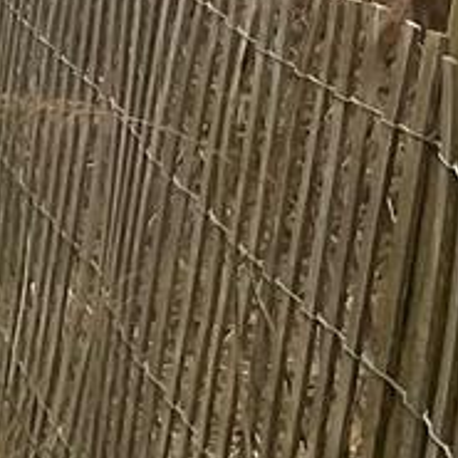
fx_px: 2994
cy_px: -678
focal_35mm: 200
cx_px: -208
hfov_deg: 8.6
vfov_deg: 8.0
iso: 16
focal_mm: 3
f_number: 1.8
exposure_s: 1/3125
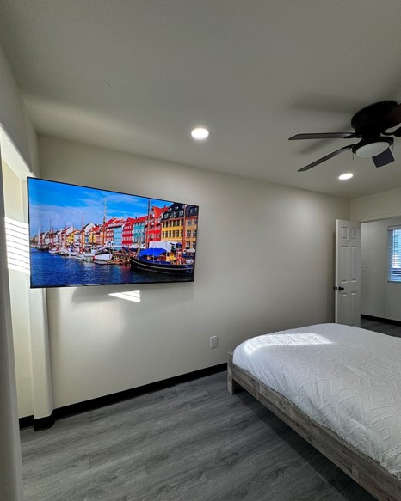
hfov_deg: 84.0
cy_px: 272
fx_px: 223
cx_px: 206
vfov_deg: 96.6
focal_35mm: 15
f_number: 2.2
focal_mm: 2.22
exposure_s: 1/120
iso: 64
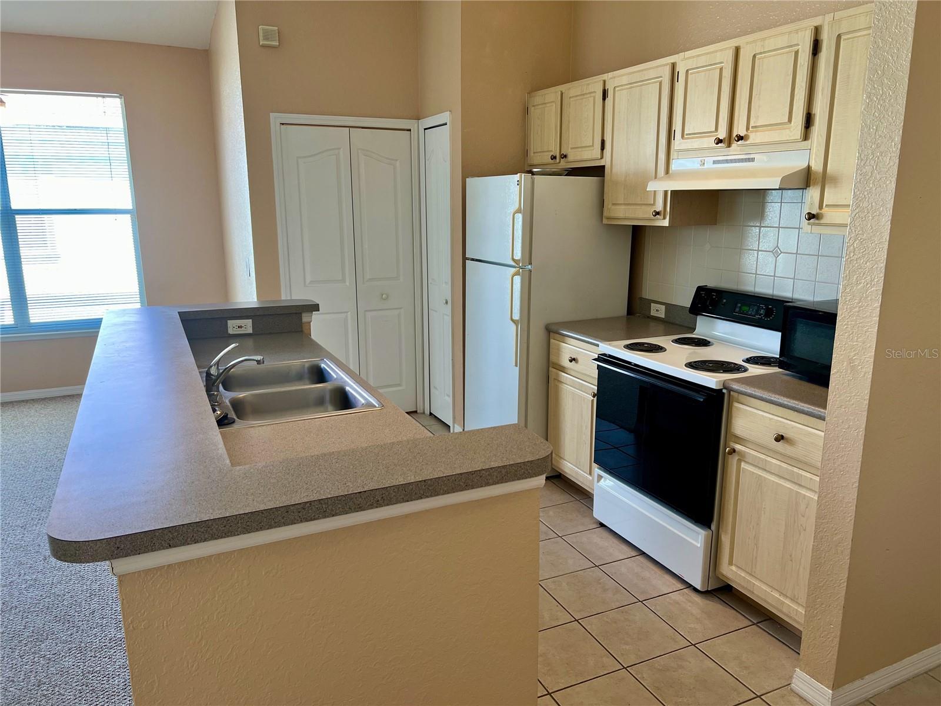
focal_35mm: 26
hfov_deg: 67.3
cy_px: 353
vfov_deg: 53.1
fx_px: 707
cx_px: 470
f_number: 1.5
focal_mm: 5.7
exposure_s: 1/120
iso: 64
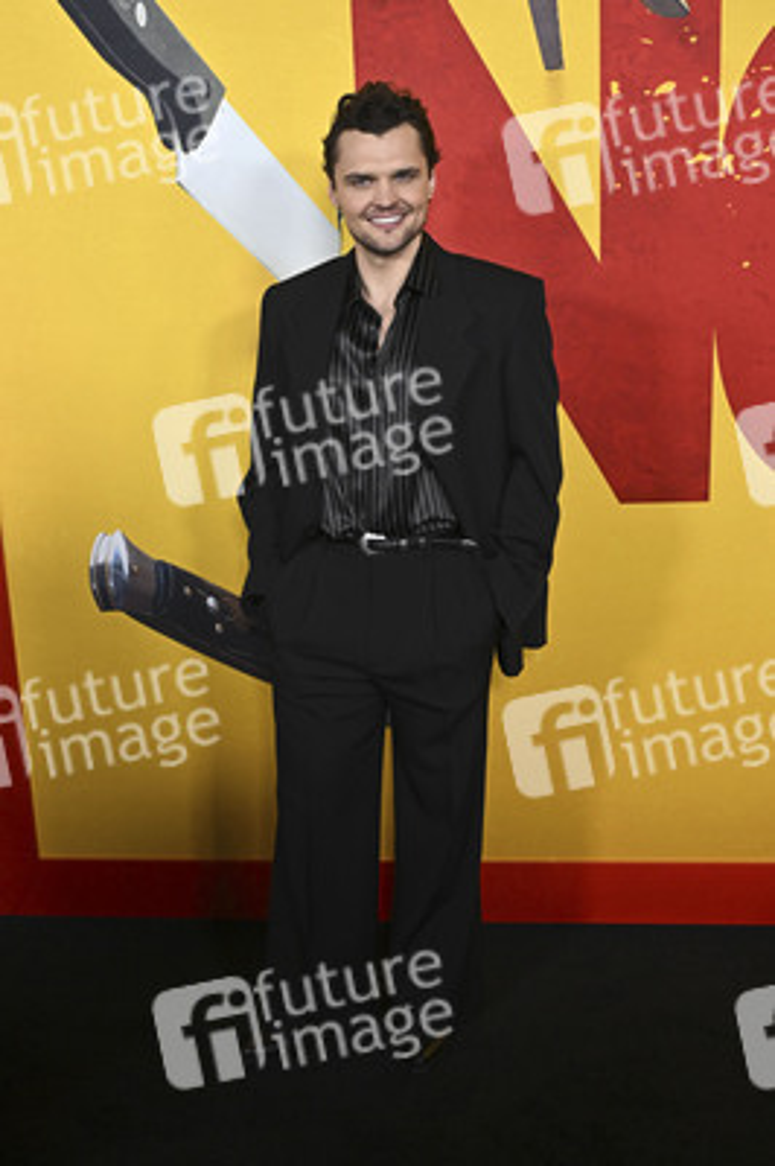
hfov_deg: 36.8
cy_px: 583
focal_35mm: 36
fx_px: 1164
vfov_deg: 53.2
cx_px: 388
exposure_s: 1/250
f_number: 6.3
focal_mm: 36
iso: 2000
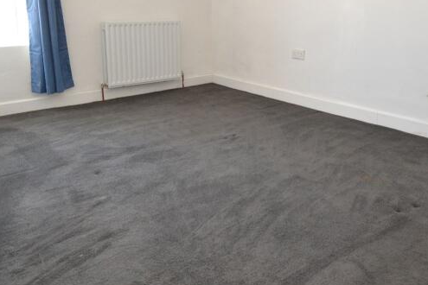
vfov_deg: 40.9
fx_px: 369
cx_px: 260
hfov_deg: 59.7
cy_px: 67
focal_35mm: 31
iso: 640
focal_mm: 10
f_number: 3.5
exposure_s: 1/60
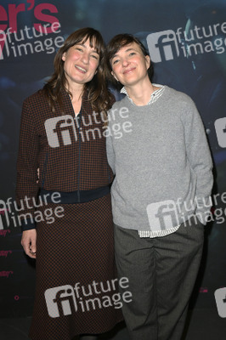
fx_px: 358
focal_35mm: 38
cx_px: 113
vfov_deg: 50.7
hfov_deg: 35.0
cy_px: 170
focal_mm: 38
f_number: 6.3
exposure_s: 1/250
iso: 1600
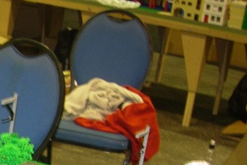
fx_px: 940
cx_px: -152
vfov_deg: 9.6
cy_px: 289
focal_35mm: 137
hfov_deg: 13.8
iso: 79
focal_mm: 7.8
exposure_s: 1/7.5
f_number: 2.8
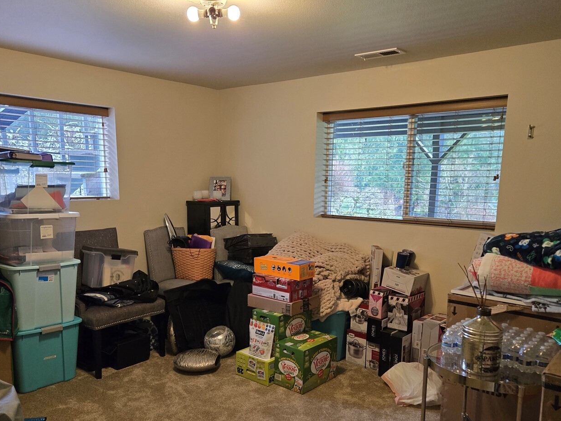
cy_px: 250
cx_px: 281
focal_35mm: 30
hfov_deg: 60.0
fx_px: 486
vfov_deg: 46.6
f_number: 1.8
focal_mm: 5.4
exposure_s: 1/120
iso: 640
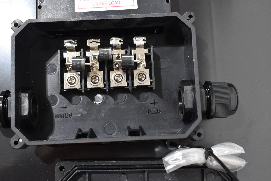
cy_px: 83
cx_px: 133
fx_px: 331
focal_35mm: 44
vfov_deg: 30.5
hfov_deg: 44.5
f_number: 5.6
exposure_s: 1/60
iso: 800
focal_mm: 24
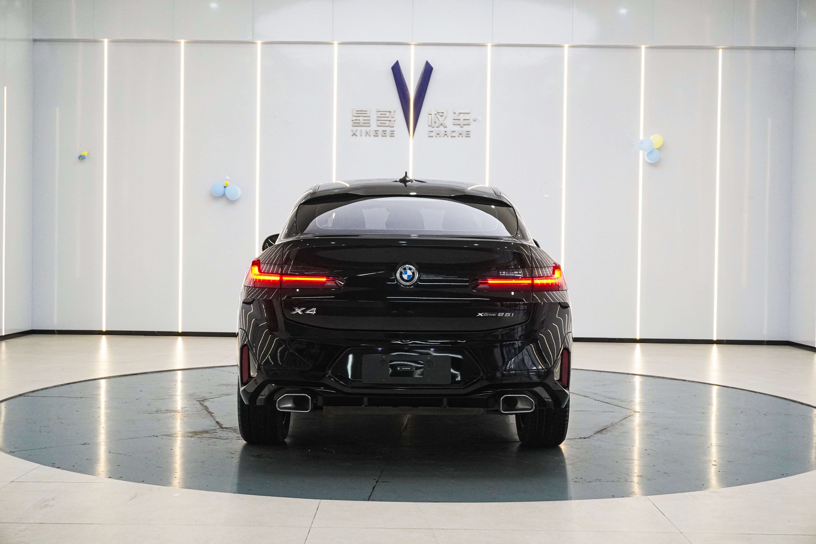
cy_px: 272
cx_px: 408
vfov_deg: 29.9
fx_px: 1020
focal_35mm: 45
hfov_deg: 43.6
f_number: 6.3
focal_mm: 30
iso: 1000
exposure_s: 1/80
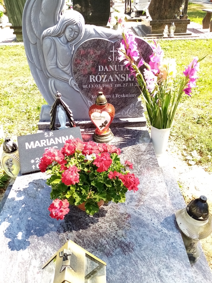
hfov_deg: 53.1
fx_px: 212
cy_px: 142
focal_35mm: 26
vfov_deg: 67.3
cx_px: 106
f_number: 1.8
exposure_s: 1/207
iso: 105
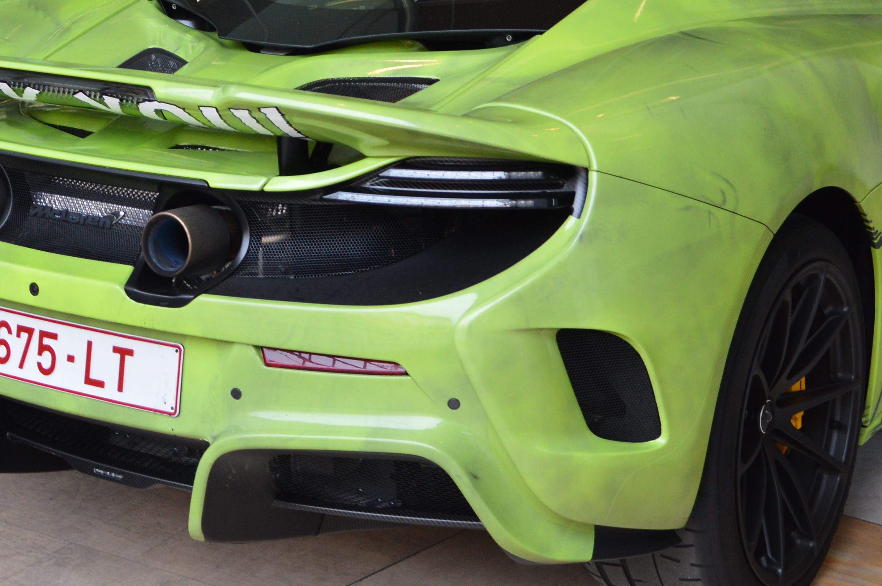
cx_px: 624
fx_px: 1542
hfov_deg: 31.5
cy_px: 86
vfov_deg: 21.2
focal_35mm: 63
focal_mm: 21
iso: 400
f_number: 4
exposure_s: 1/60
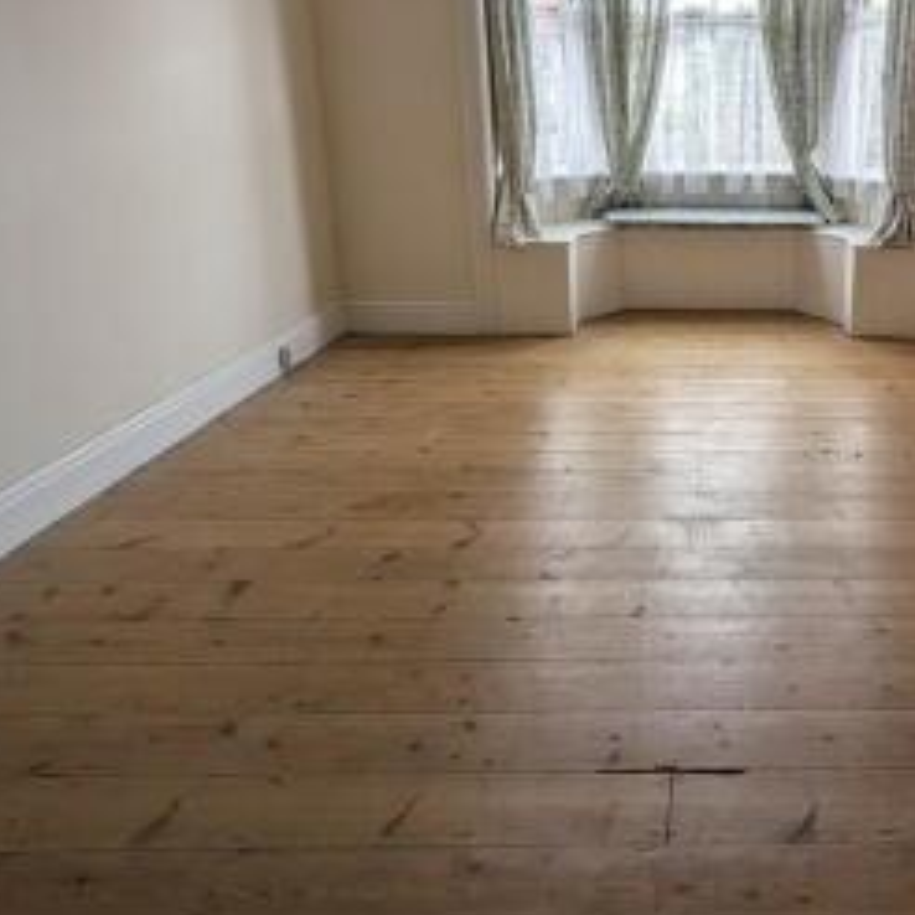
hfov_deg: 57.5
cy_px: 262
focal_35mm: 25
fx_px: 748
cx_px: 751
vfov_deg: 60.5
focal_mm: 2.23
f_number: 1.95
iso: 41
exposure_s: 1/112
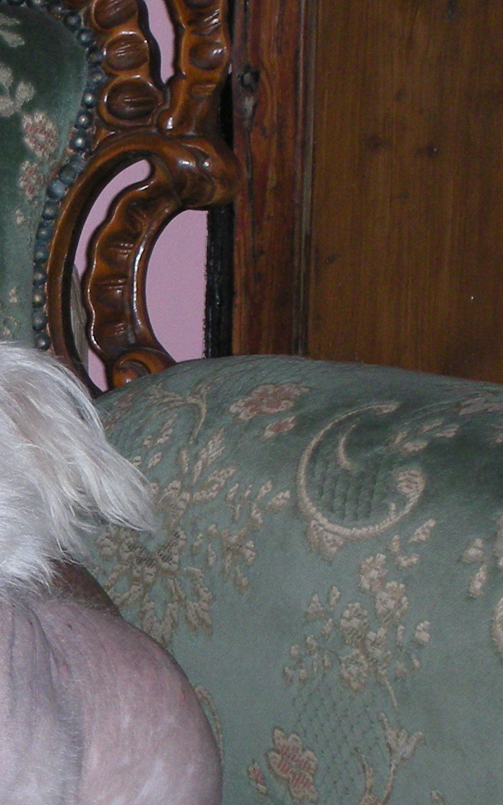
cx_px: -132
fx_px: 3464
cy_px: 565
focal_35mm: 158
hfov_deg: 8.2
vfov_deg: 13.2
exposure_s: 1/120
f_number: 3.7
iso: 111
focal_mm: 10.1
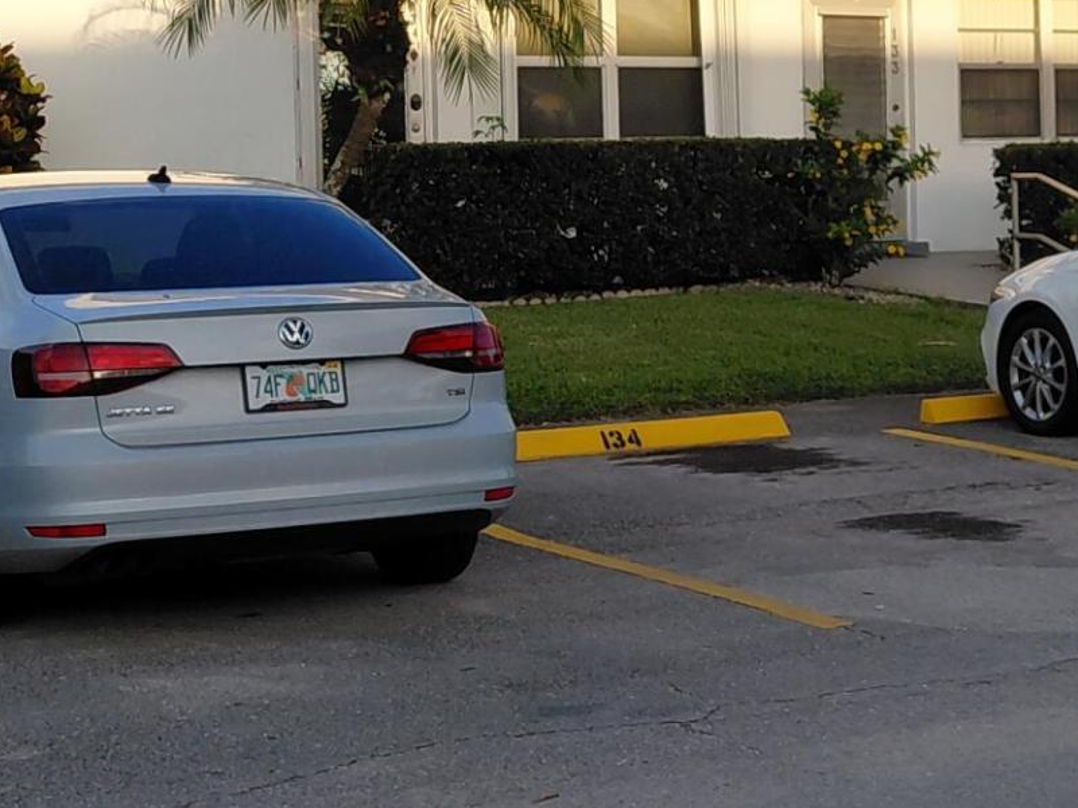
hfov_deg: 20.1
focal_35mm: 90
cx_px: 1370
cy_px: 271
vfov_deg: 16.4
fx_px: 2803
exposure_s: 1/921
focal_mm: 4.69
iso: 50
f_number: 1.8
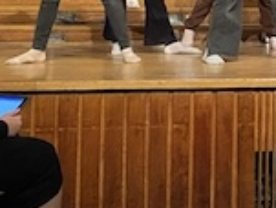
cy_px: -29
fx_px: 823
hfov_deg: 16.3
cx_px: 484
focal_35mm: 103
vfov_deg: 14.1
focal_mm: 4.25
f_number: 1.8
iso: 500
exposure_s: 1/25
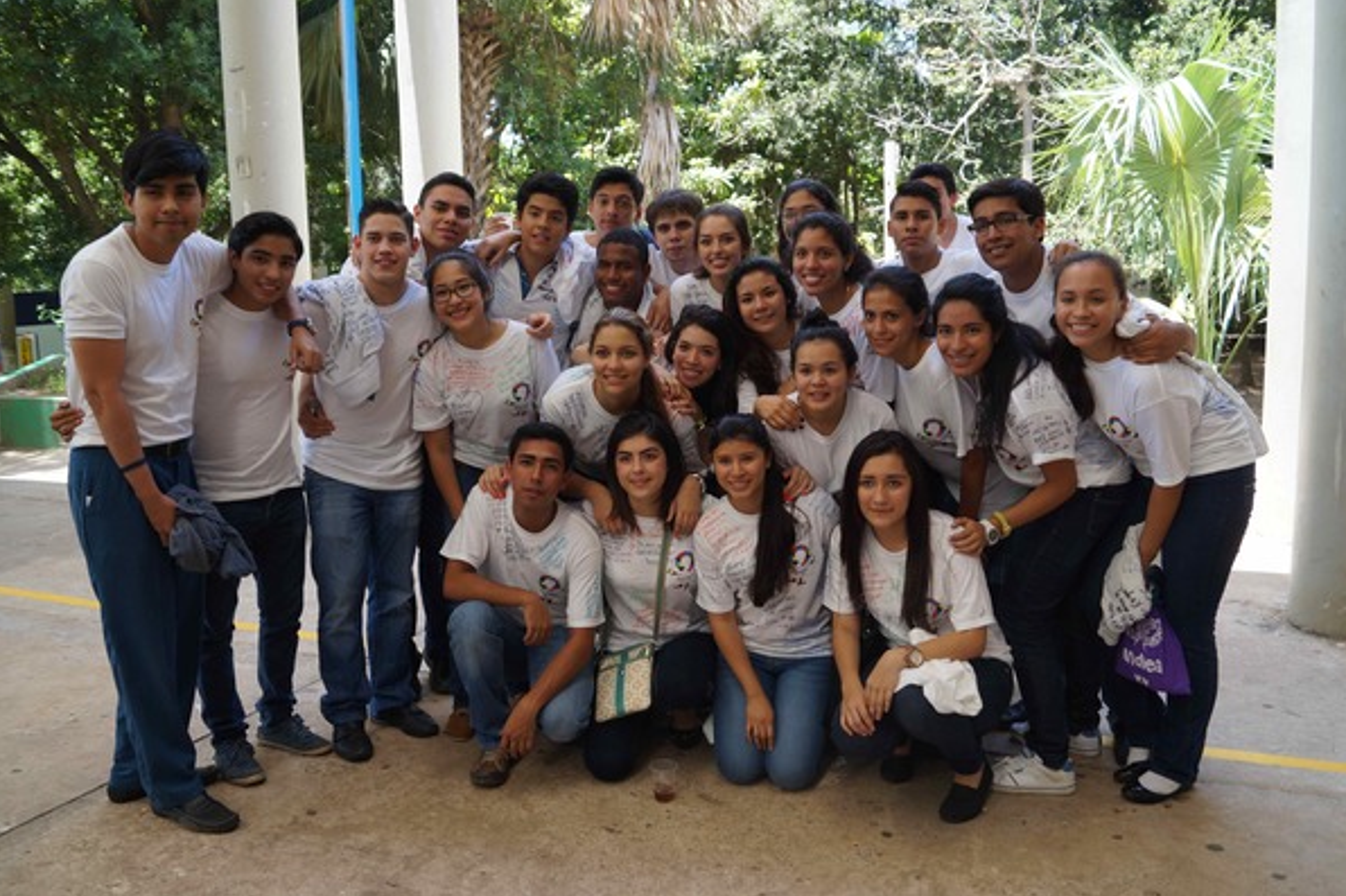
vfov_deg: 44.9
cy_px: 440
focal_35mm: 29
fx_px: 1084
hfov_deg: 63.6
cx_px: 630
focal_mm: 18
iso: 100
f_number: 4.5
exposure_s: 1/80
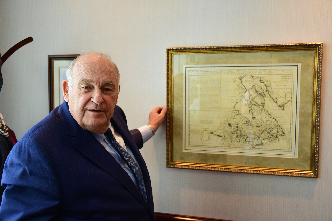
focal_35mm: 34
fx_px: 318
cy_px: 110
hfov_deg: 55.1
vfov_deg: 38.4
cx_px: 166
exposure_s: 1/40
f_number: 3.8
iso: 400
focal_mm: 23
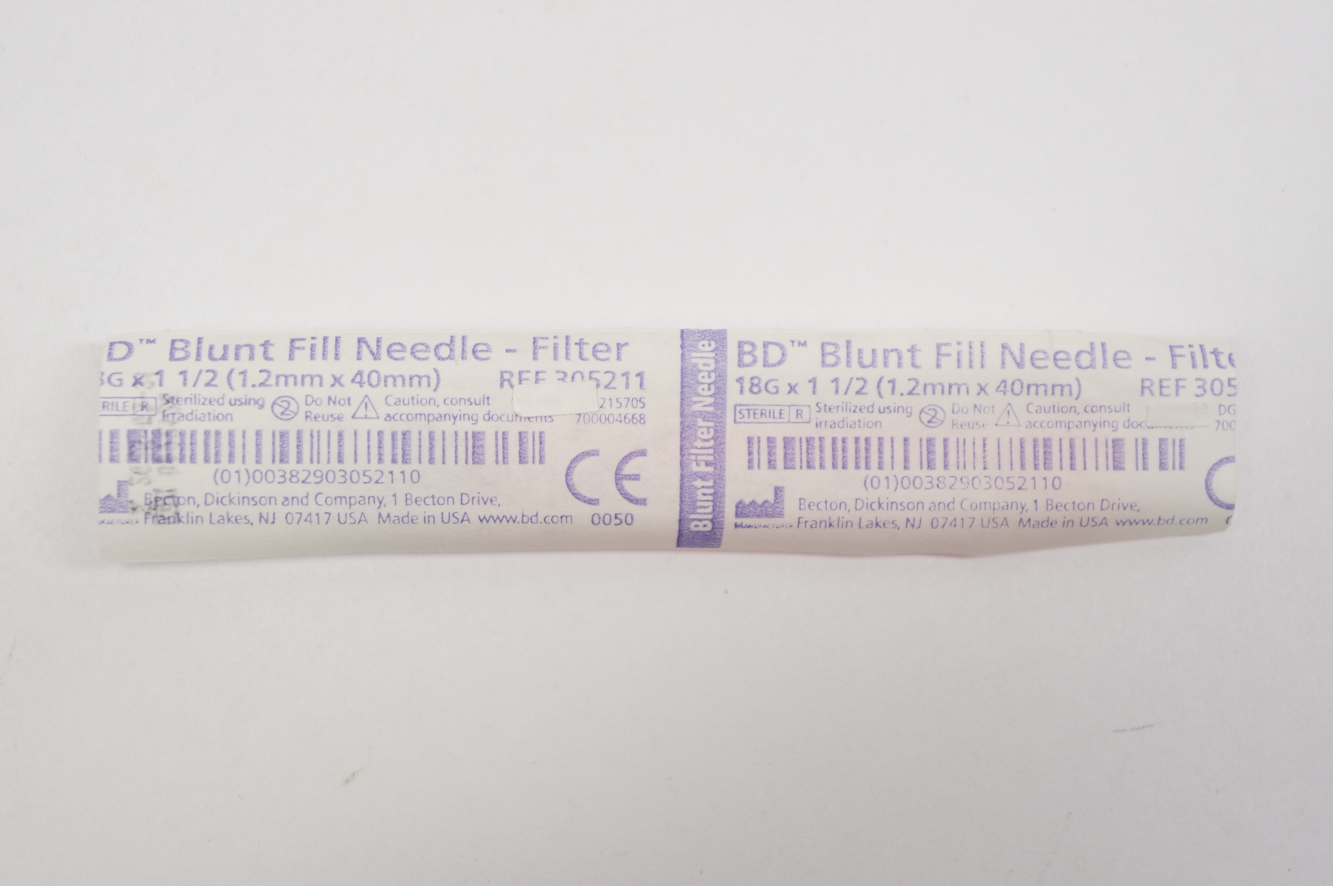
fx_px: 2608
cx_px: 666
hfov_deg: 28.7
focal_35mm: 70
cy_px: 443
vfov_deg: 19.3
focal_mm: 47
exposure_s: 1/100
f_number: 5.6
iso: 400
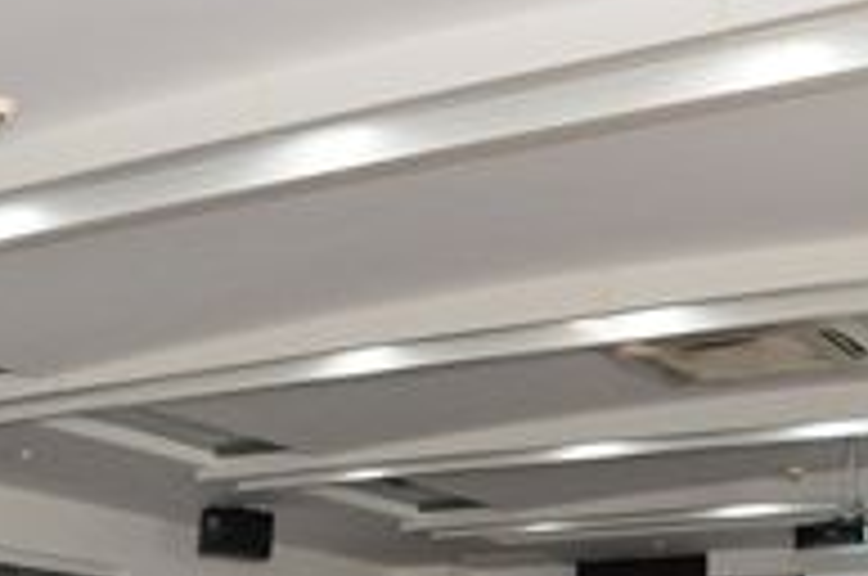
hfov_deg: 25.8
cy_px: 749
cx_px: 144
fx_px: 1853
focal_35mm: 77
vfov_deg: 16.7
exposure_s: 1/100
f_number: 7.1
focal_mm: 18
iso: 3200
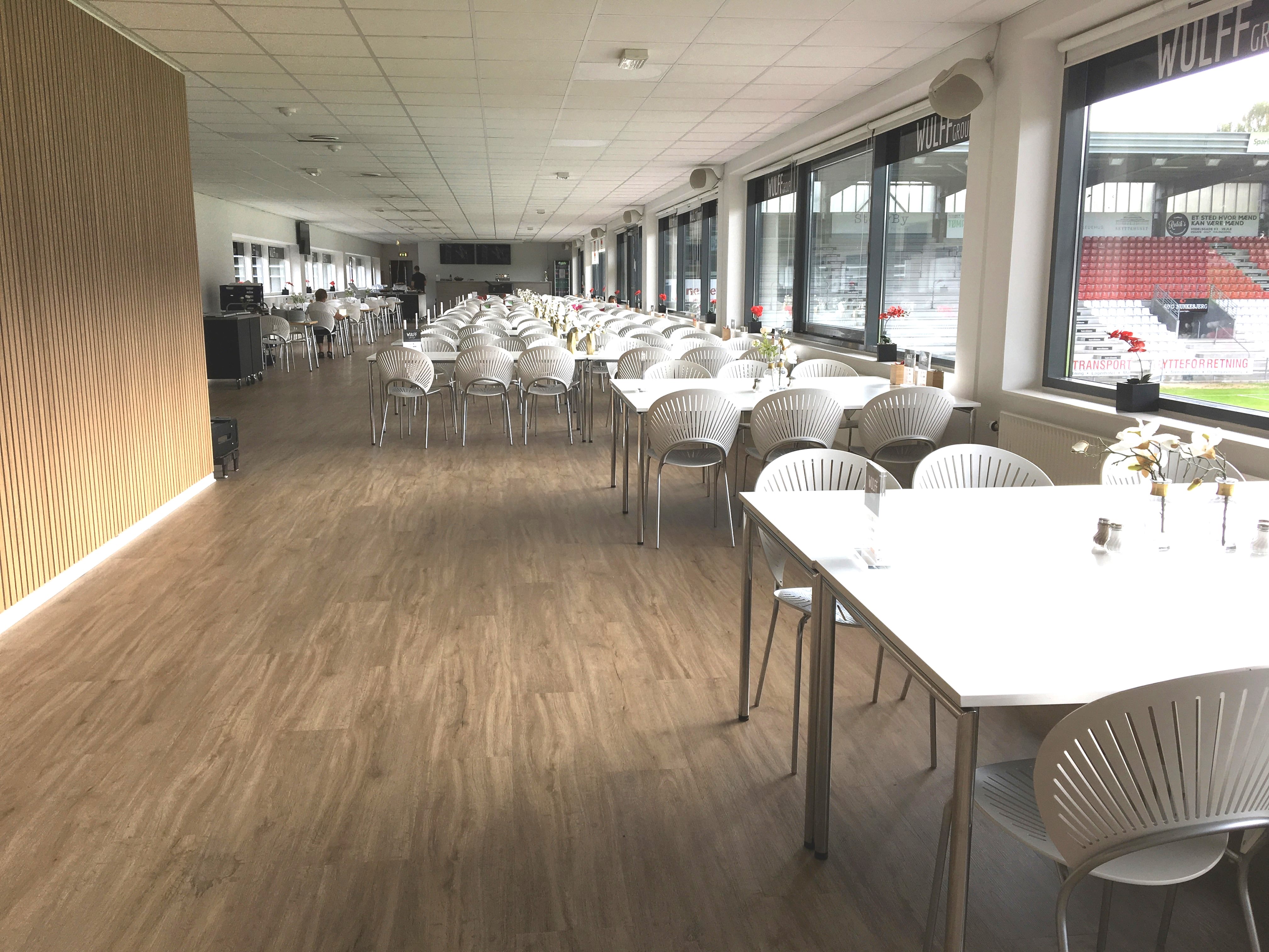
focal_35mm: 29
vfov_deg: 48.2
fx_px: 1063
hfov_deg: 61.7
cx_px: 634
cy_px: 476
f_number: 2.2
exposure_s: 1/187
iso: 25
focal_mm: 4.15
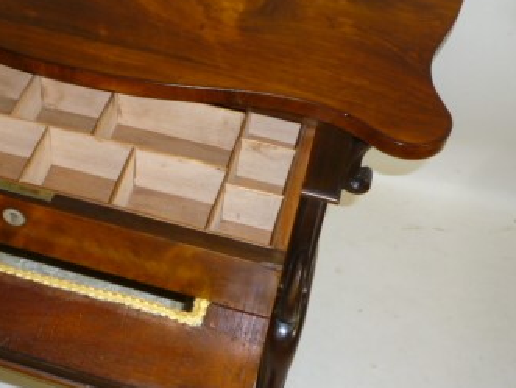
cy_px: 151
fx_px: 836
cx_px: 145
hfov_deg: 33.8
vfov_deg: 26.1
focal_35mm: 56
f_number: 3.3
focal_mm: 5.2
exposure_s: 1/30
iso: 100
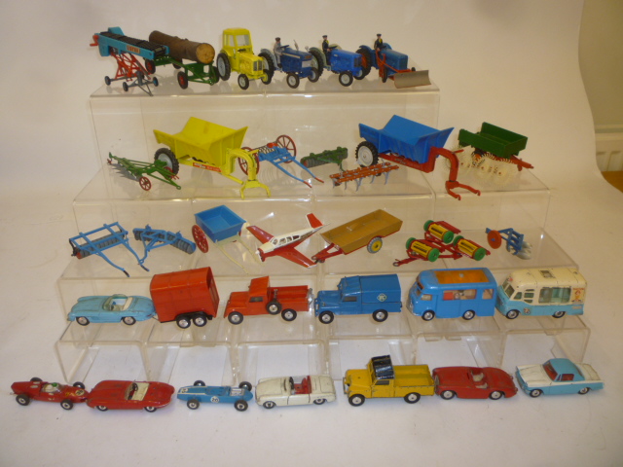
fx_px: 522
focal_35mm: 29
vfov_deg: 48.2
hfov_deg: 61.7
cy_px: 234
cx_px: 312
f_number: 3.3
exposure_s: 1/30
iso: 100
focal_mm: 5.2
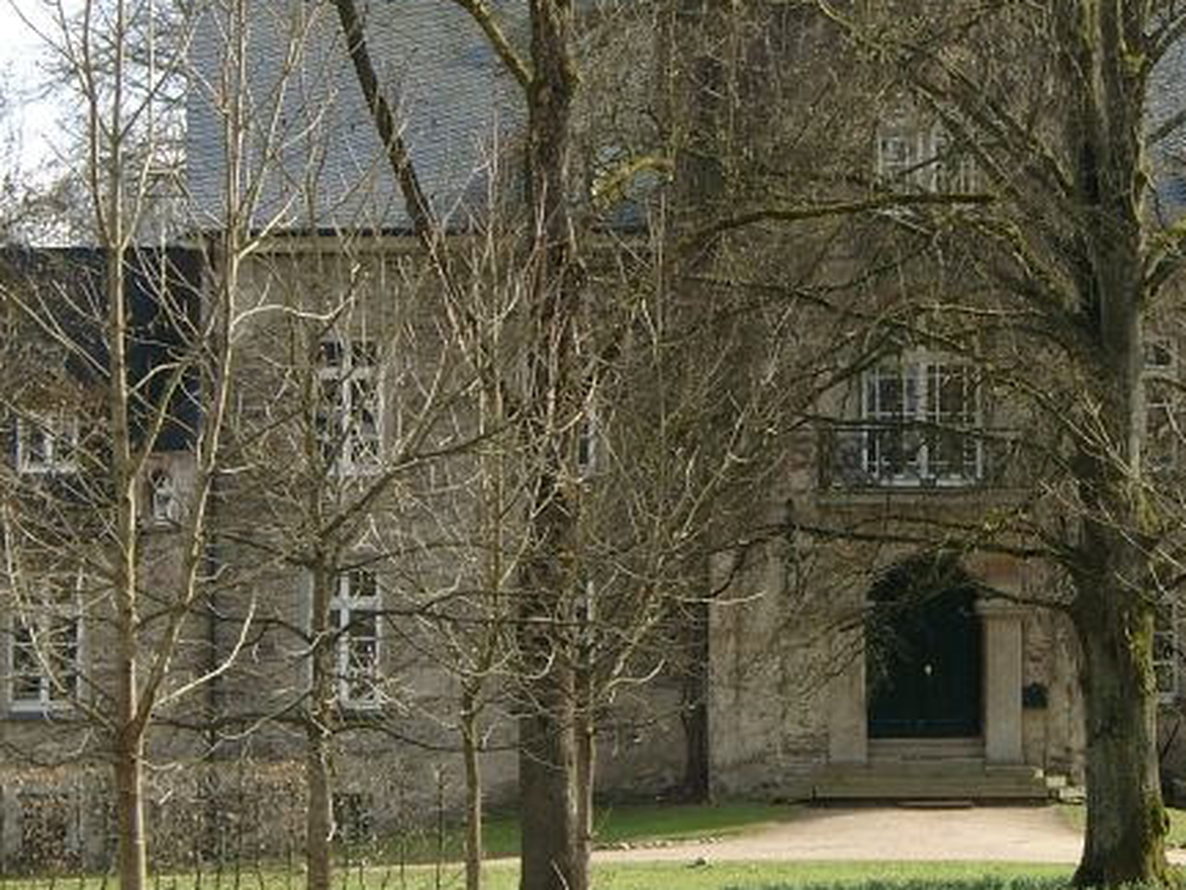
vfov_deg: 8.0
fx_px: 6338
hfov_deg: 10.7
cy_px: 137
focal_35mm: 185
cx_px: 854
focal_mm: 20.72
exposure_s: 1/209
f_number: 4
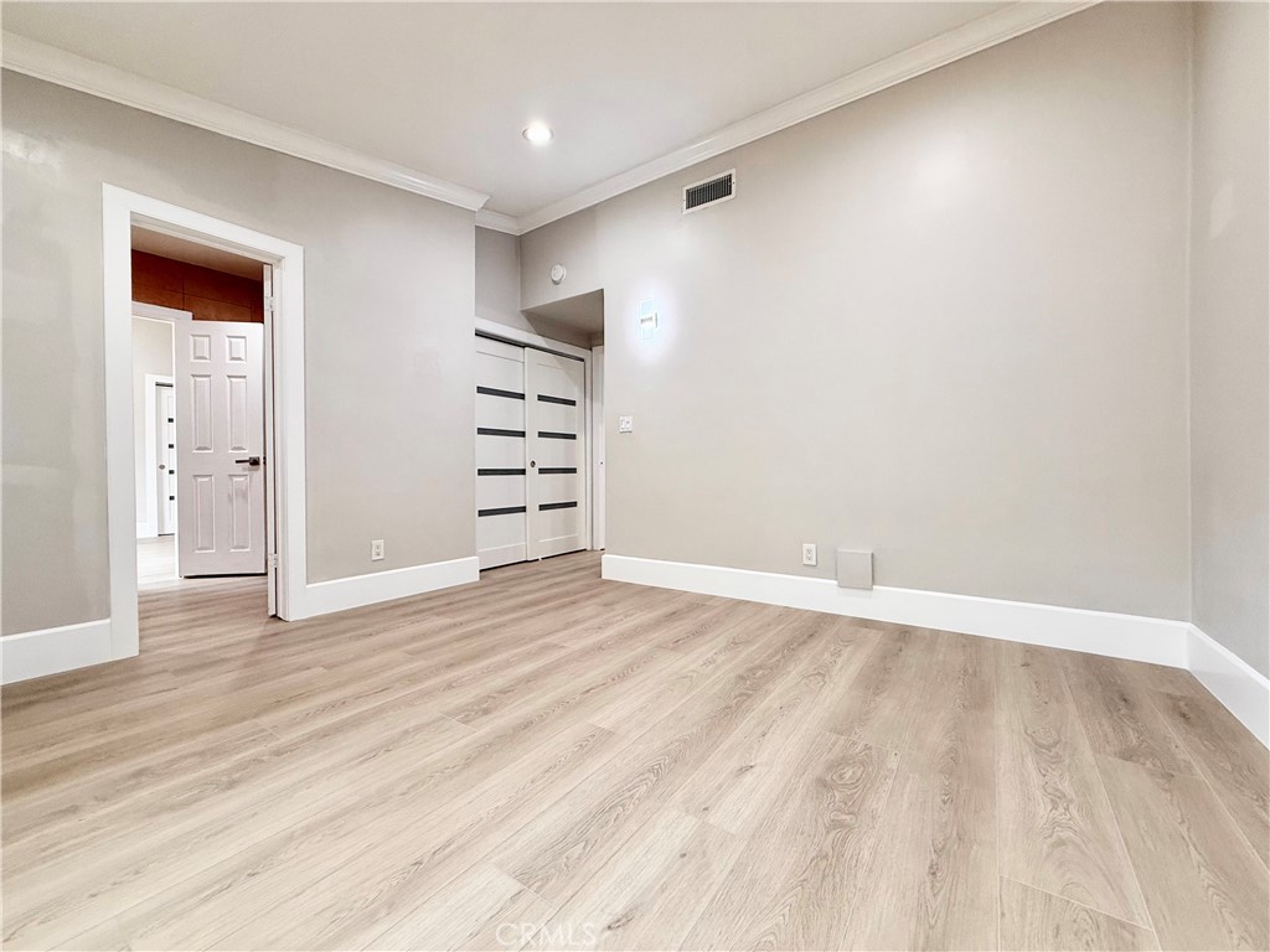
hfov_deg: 102.1
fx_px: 514
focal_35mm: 14
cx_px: 635
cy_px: 476
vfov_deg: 85.7
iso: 160
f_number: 2.2
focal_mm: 2.22
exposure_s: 1/120
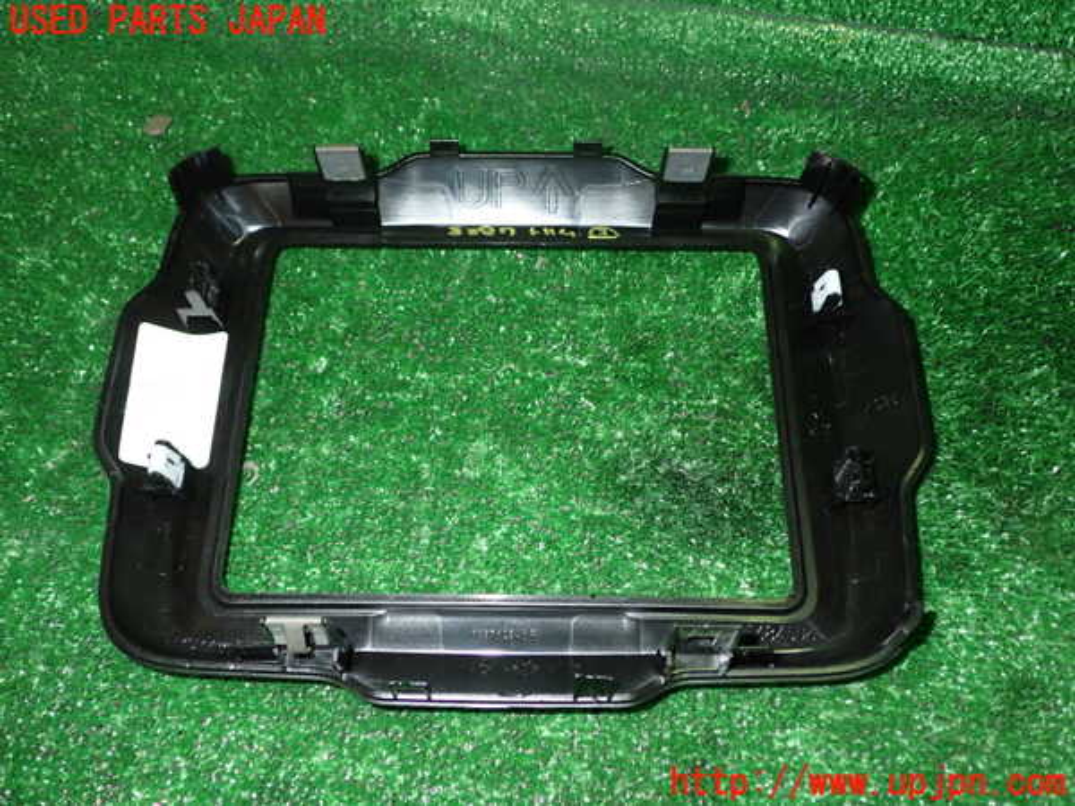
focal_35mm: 32
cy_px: 403
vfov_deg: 44.2
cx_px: 538
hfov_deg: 56.8
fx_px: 994
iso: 640
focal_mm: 5.79
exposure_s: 1/30
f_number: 7.1
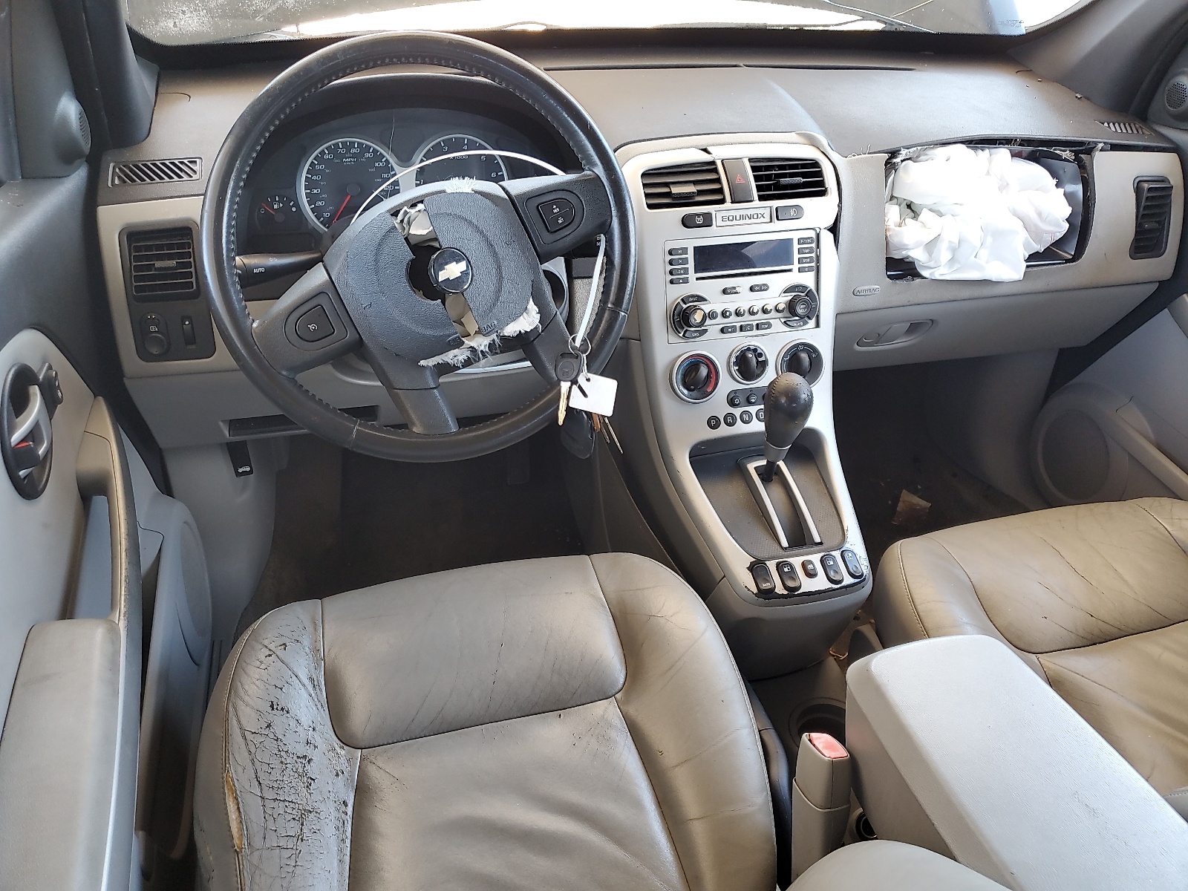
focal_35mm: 26
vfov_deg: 53.1
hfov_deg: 67.3
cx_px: 594
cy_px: 446
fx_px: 892
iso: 67
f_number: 1.5
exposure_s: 1/60.2
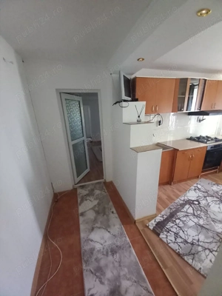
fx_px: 111
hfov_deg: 89.9
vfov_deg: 106.2
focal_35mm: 13
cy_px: 148
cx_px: 111
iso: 800
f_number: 2.2
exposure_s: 1/14.3
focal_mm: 1.13
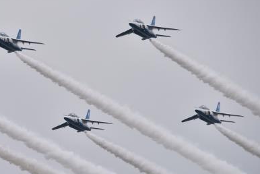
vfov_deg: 2.2
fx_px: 4445
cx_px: 65
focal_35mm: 615
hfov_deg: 3.3
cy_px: 101
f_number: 13
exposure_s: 1/1000
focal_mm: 360
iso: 1250
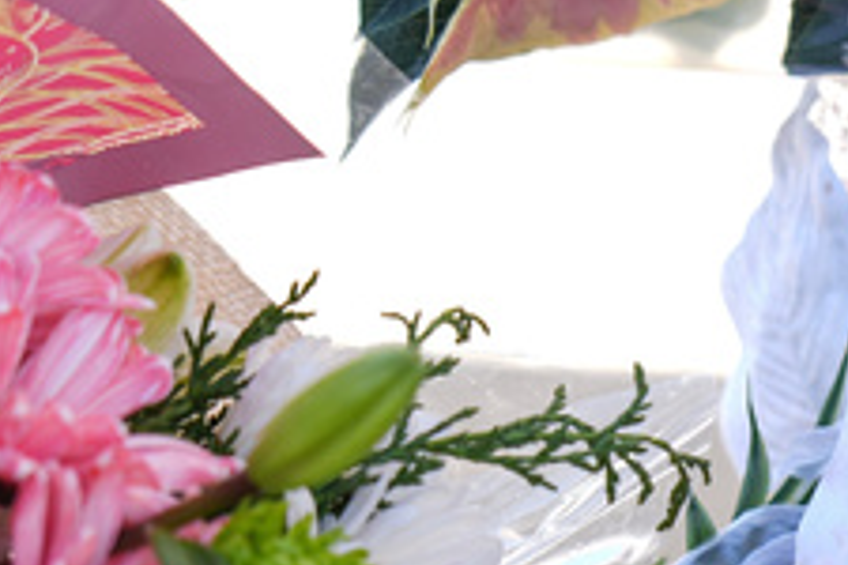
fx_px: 7490
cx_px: 1617
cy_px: 1098
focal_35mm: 318
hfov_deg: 6.3
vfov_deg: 4.3
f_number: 2.8
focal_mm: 70
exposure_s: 1/400
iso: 160
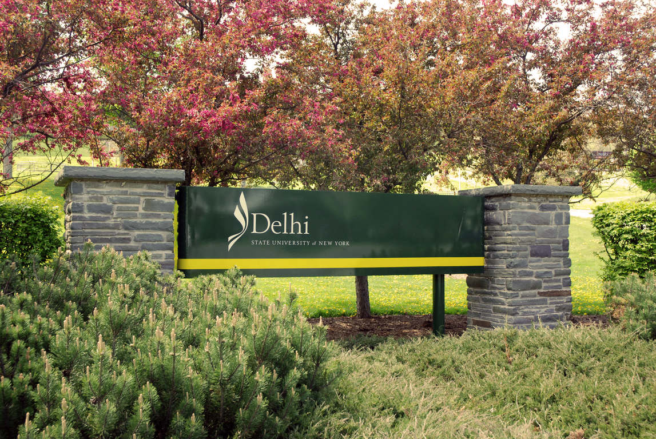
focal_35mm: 40
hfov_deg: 47.9
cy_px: 220
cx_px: 328
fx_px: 739
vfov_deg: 33.1
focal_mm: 27
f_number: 6.3
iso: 400
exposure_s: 1/160
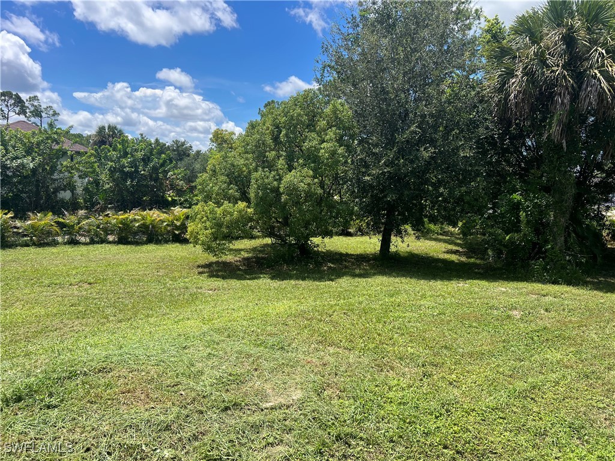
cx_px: 308
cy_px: 230
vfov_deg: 53.1
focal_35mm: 26
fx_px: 462
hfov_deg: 67.3
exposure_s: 1/2762
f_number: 1.5
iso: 50
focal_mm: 5.7
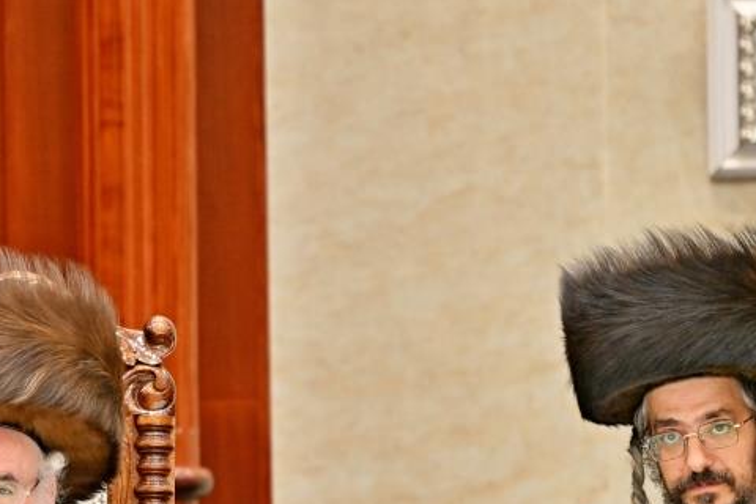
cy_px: 455
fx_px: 13439
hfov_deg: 3.2
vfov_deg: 2.1
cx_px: 0
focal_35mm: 640
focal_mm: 200
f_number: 2.8
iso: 200
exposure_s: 1/250
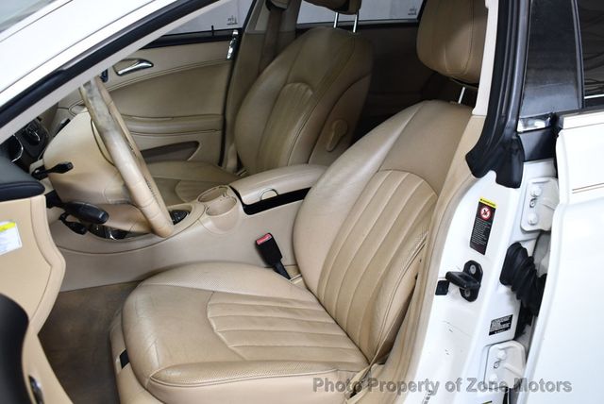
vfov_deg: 36.9
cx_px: 302
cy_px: 202
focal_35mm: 36
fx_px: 605
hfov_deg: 53.1
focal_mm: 18
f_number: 3.5
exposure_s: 1/125
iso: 1000
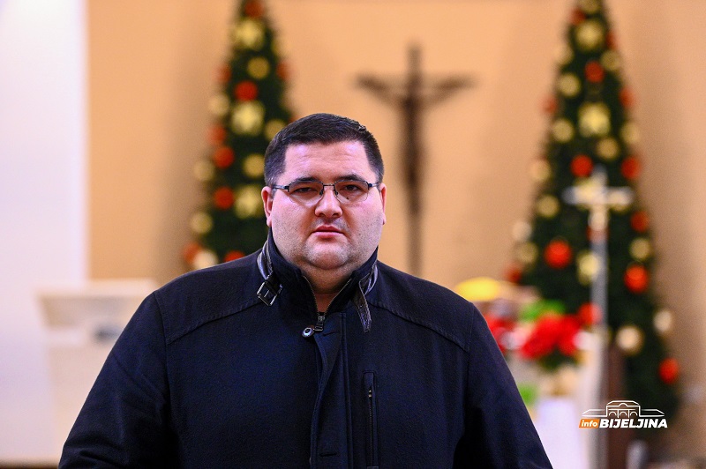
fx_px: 2449
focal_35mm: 125
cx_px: 353
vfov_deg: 10.9
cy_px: 234
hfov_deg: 16.4
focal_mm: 125
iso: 6400
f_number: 2.8
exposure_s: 1/500
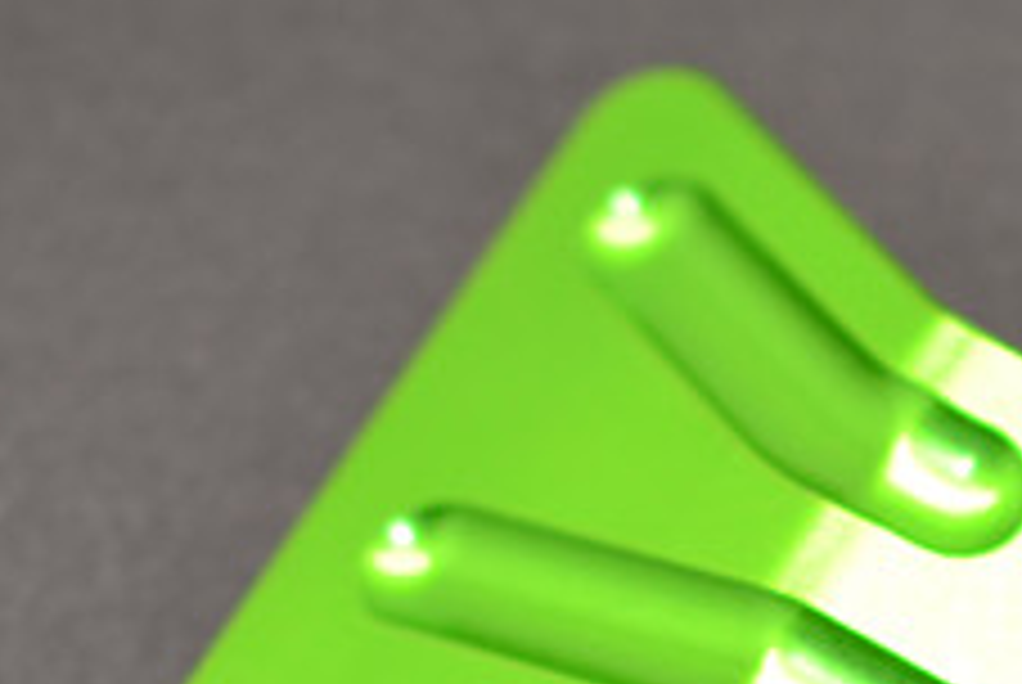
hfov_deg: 9.7
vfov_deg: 6.5
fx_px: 5998
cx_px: 914
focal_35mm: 211
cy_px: 983
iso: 100
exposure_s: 1/100
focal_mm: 40
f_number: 3
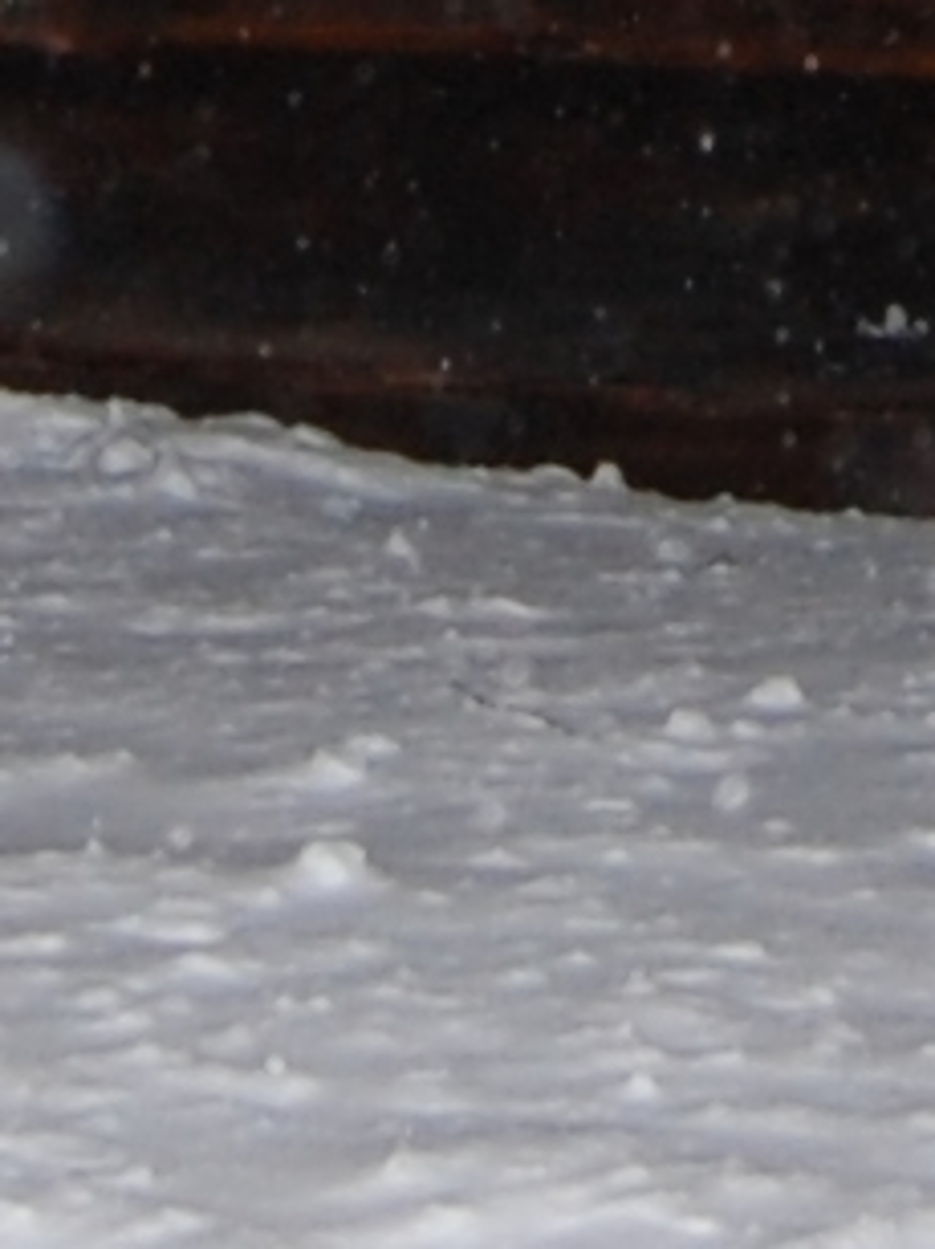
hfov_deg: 5.8
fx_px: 9154
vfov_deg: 7.2
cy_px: -1908
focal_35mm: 254
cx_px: 768
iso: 400
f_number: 3.5
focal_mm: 18
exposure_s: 1/60
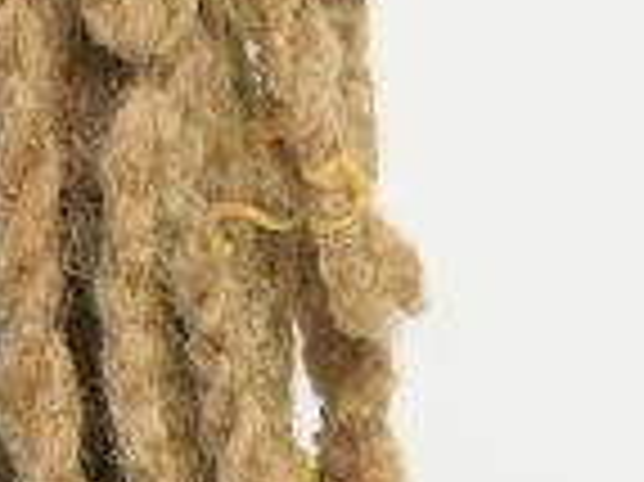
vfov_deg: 1.4
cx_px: -673
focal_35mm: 1056
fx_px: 19629
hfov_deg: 1.9
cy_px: -90
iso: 2500
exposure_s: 1/200
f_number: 9
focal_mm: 110
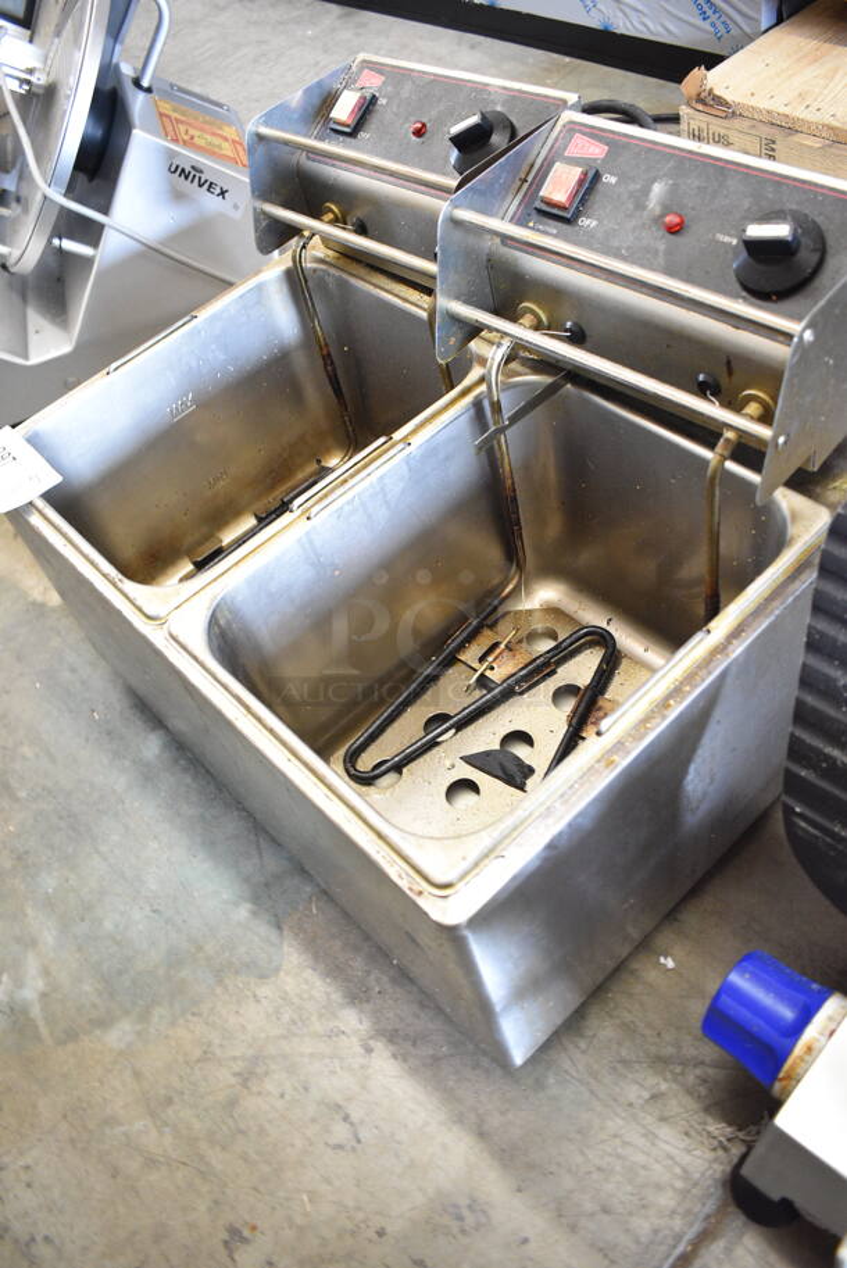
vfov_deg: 61.9
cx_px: 424
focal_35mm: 30
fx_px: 1057
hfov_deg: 43.7
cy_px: 634
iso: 2000
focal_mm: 20
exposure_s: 1/30
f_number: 3.5
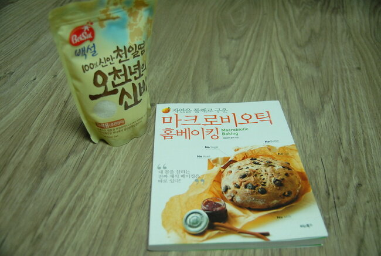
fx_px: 350
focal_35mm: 33
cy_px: 128
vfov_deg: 40.1
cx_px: 190
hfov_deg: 57.1
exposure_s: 1/200
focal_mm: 22
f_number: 2.8
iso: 640
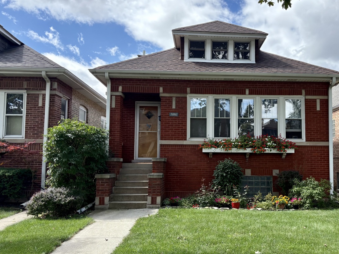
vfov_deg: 41.8
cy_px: 136
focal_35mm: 34
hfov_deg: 53.3
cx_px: 214
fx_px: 333
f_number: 1.6
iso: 64
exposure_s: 1/1364
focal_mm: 5.96
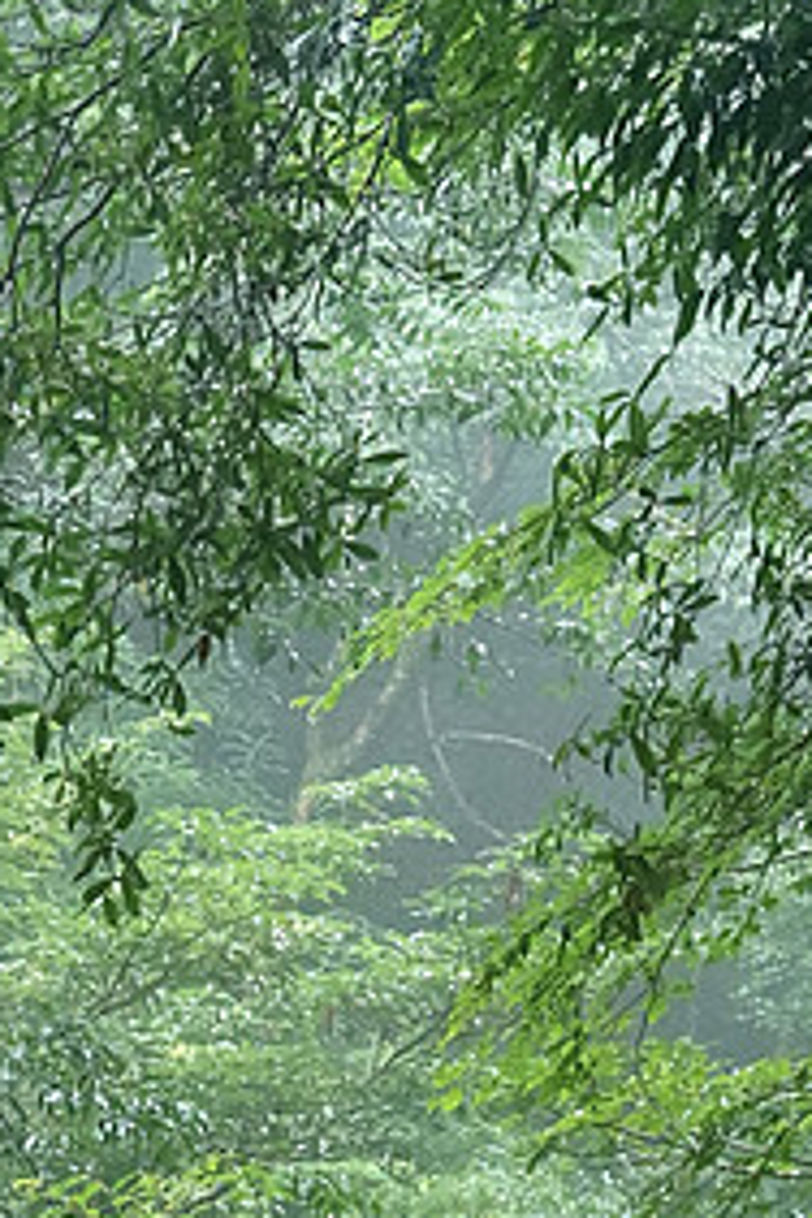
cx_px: 641
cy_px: 1456
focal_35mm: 119
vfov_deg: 16.5
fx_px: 4026
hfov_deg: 11.5
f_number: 8
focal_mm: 28
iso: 4000
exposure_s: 1/50
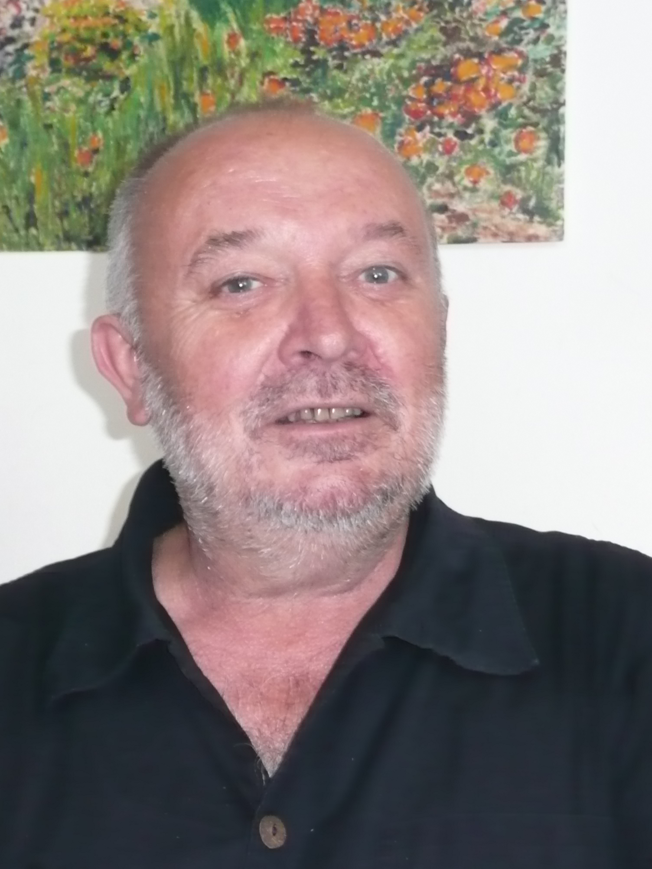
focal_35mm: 95
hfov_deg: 15.6
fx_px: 2386
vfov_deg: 20.6
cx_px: 271
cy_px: 443
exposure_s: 1/30
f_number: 4.5
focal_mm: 10.2
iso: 200
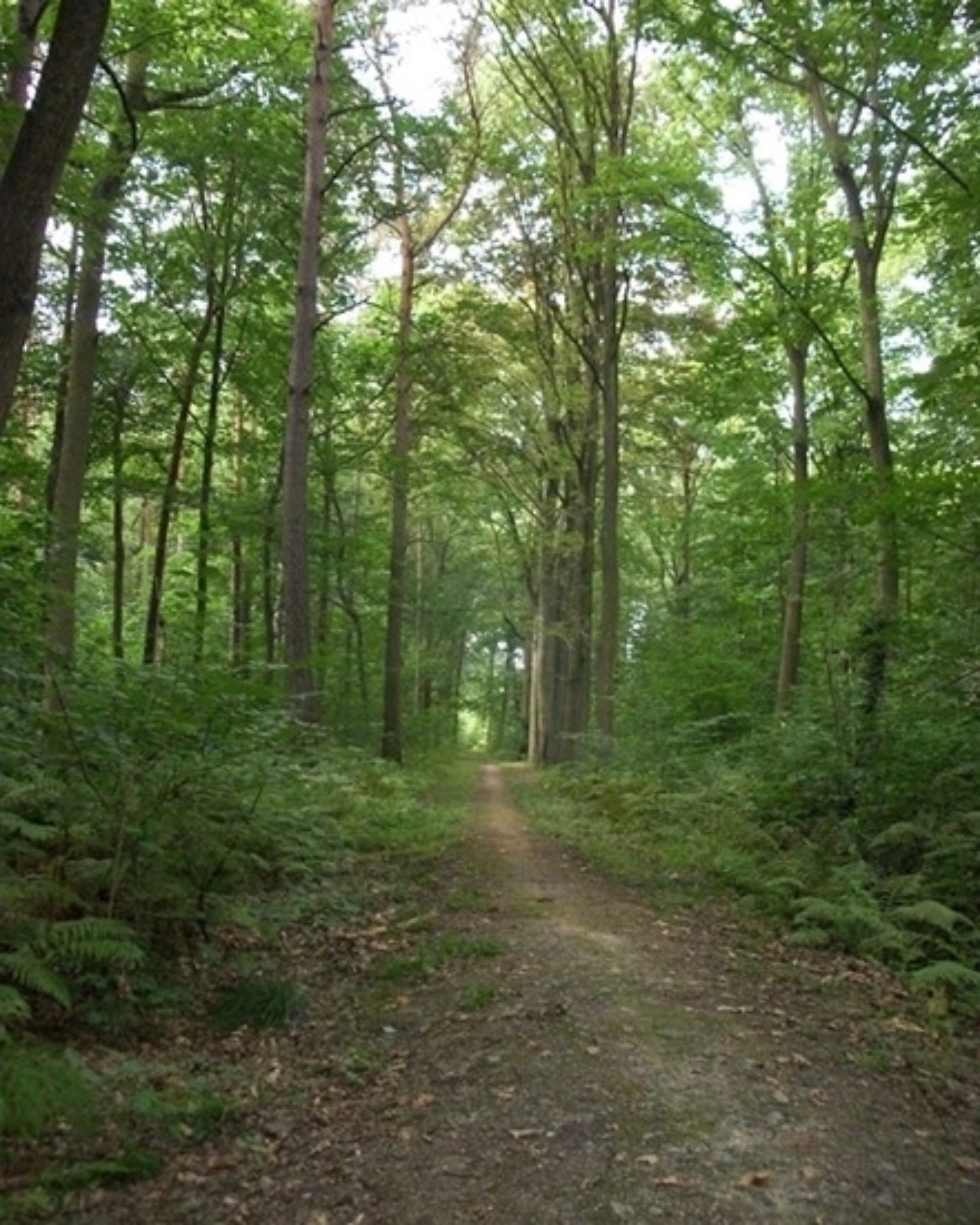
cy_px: 569
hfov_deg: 43.4
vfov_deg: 52.8
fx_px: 1232
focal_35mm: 34
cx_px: 498
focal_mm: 5.7
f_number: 2.9
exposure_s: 1/125
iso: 448
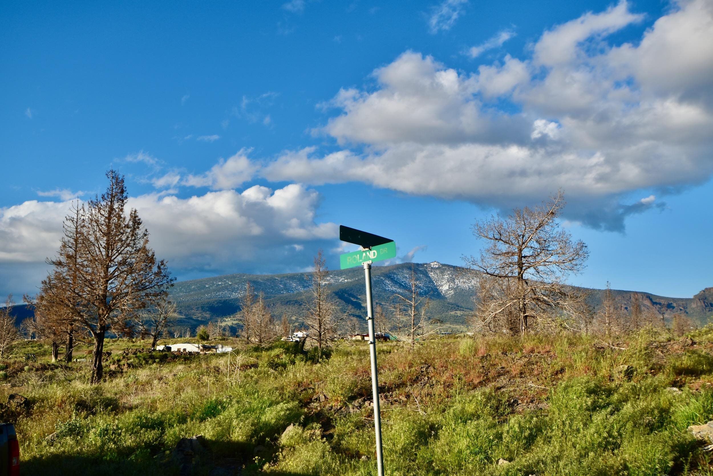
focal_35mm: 36
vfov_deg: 36.9
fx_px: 713
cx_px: 356
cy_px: 238
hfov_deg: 53.1
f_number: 8
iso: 100
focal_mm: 24
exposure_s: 1/250
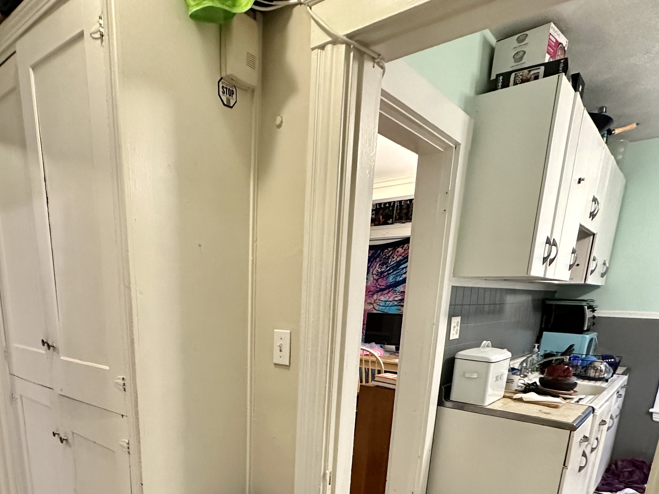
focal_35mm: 24
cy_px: 412
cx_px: 253
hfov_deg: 70.6
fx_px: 457
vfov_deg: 52.2
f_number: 2.2
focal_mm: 2.22
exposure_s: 1/60
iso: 640
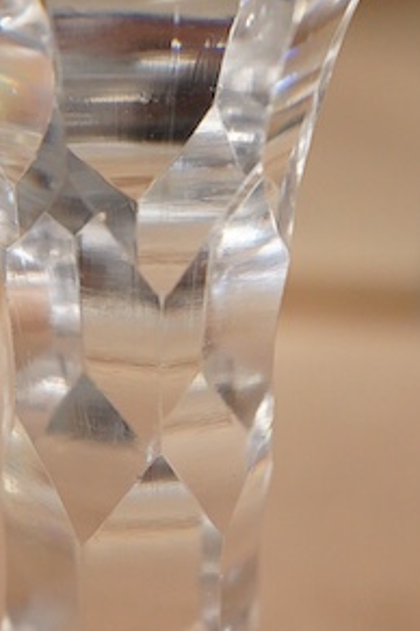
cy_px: 412
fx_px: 2432
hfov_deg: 9.9
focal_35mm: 139
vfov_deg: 14.7
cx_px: 130
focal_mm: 30
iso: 1250
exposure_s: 1/125
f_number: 8
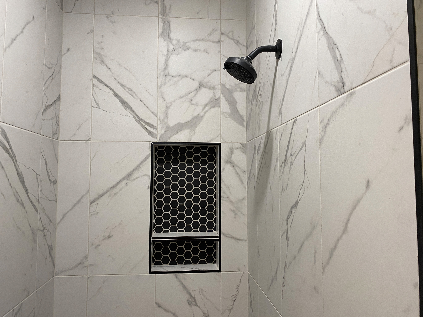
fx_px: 318
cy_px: 158
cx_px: 212
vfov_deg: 53.1
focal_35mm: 26
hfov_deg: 67.3
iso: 80
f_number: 1.8
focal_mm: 4.25
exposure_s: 1/60
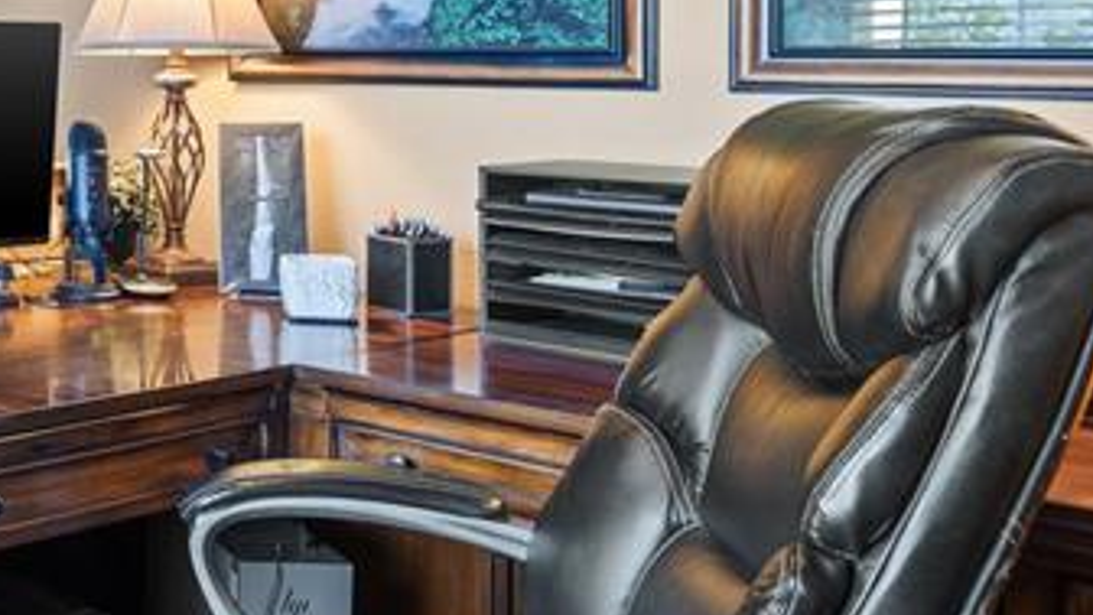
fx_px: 1478
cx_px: -332
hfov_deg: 31.3
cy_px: 39
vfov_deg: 22.8
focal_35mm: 51
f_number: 6.3
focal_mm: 16
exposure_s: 2
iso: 500
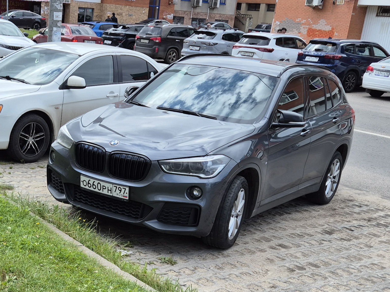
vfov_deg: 58.9
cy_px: 146
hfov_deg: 73.9
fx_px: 259
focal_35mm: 23
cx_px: 195
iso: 25
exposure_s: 1/769
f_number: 1.8
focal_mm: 5.4
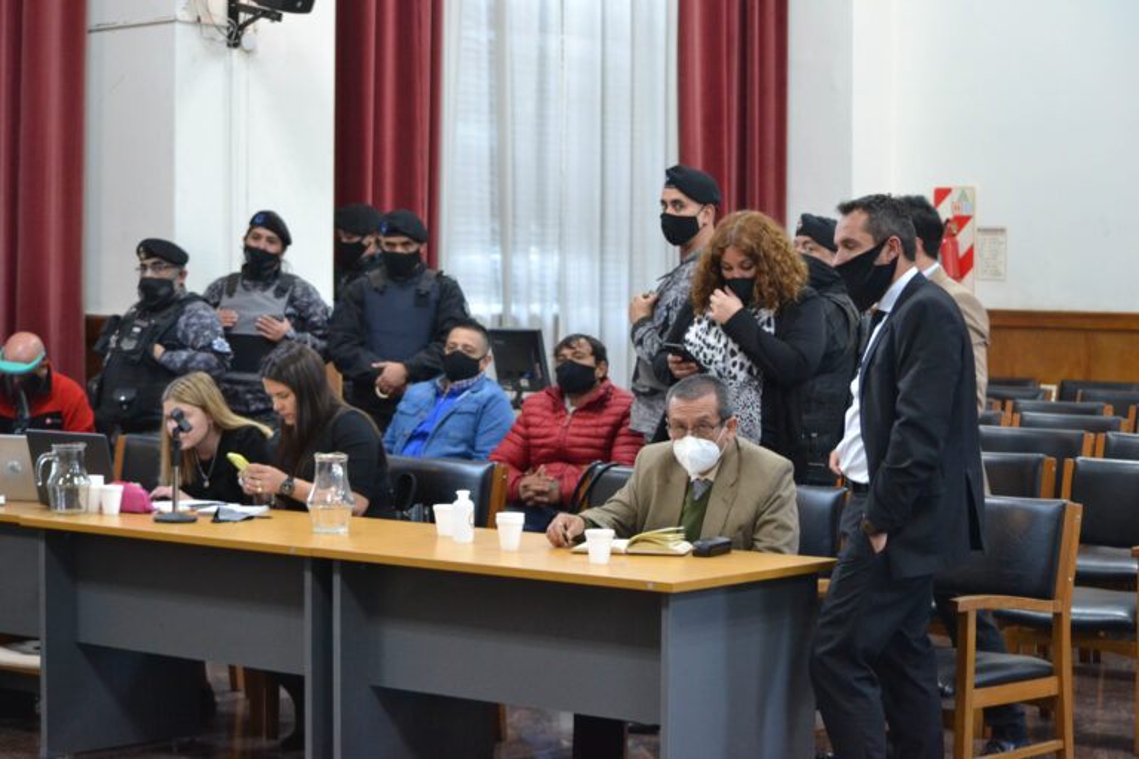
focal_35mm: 82
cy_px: 380
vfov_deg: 16.6
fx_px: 2610
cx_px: 570
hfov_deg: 24.6
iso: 1600
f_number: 5
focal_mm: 55
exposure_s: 1/50
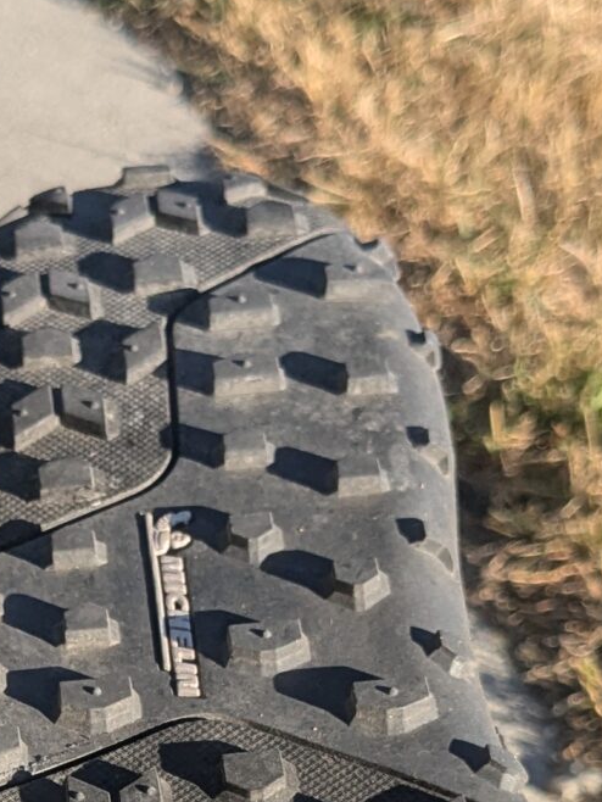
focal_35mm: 105
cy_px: 1056
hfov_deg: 13.9
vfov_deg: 17.5
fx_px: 2433
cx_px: -18
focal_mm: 4.38
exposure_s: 1/2336
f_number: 1.73
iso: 48
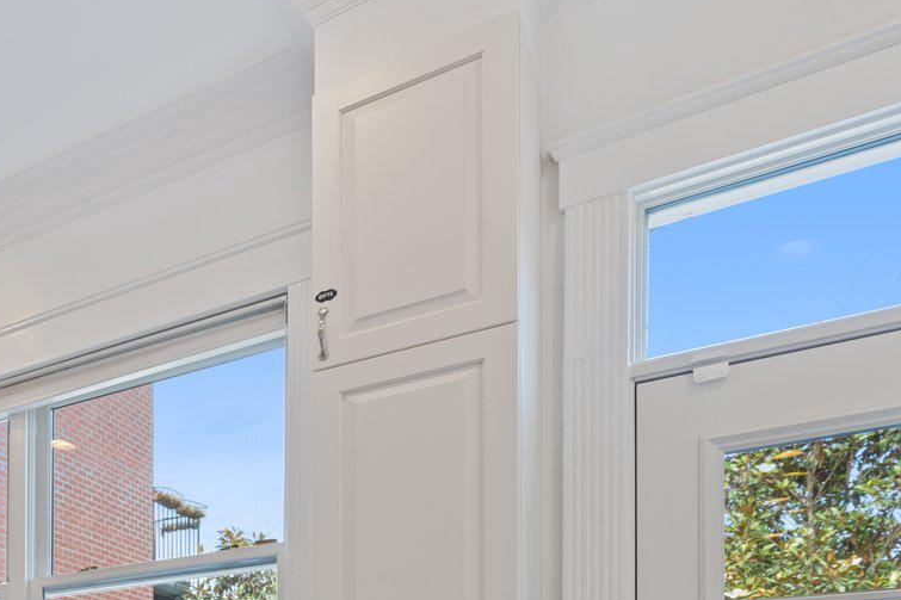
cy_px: 800
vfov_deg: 28.2
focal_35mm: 38
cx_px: -148
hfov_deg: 39.0
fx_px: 951
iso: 100
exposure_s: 1/13
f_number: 7.1
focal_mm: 14
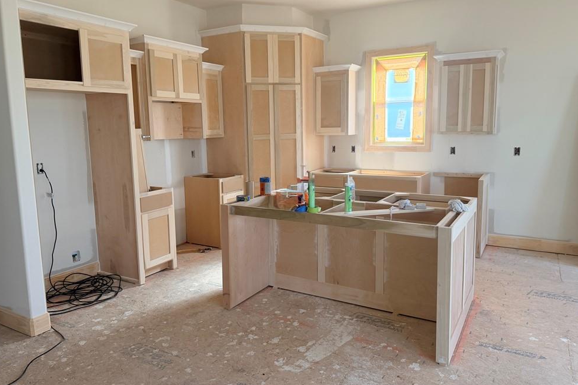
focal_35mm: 26
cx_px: 284
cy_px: 178
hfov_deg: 69.4
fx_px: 417
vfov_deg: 49.5
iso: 160
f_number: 1.78
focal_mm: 6.76
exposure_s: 1/217
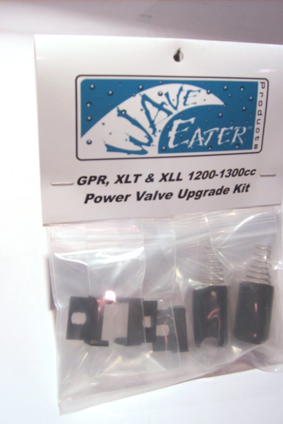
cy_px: 215
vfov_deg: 51.9
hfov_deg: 36.0
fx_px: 436
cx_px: 144
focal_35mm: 37
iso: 50
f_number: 2.8
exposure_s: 1/45
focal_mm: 5.8
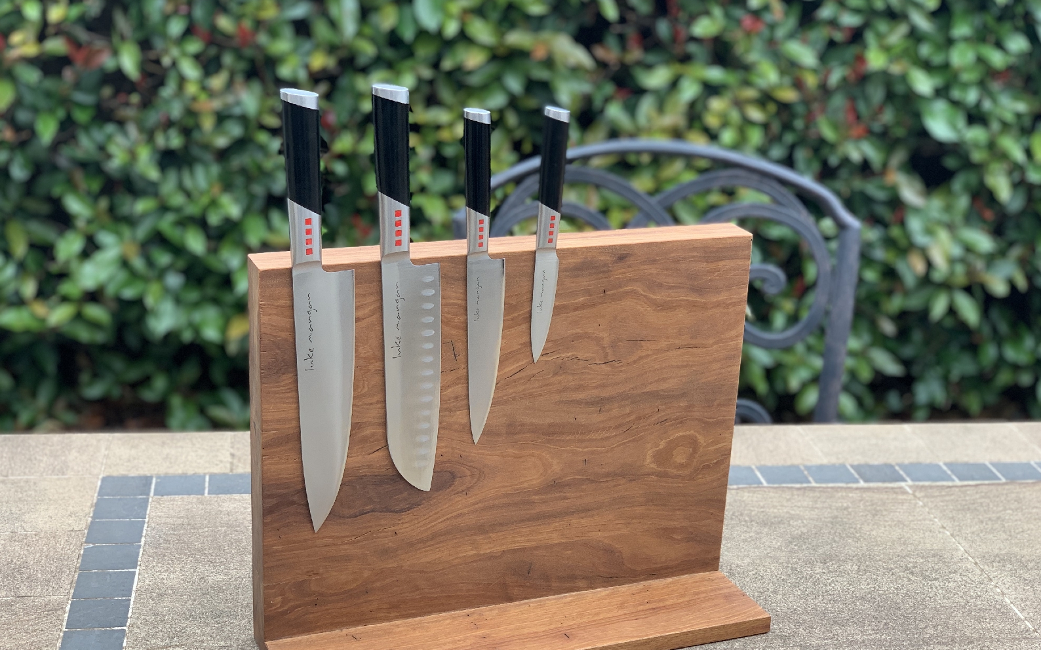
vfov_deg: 23.1
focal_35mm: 56
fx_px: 1589
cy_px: 389
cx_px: 527
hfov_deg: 36.3
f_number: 2.4
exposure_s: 1/122
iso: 40
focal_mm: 6
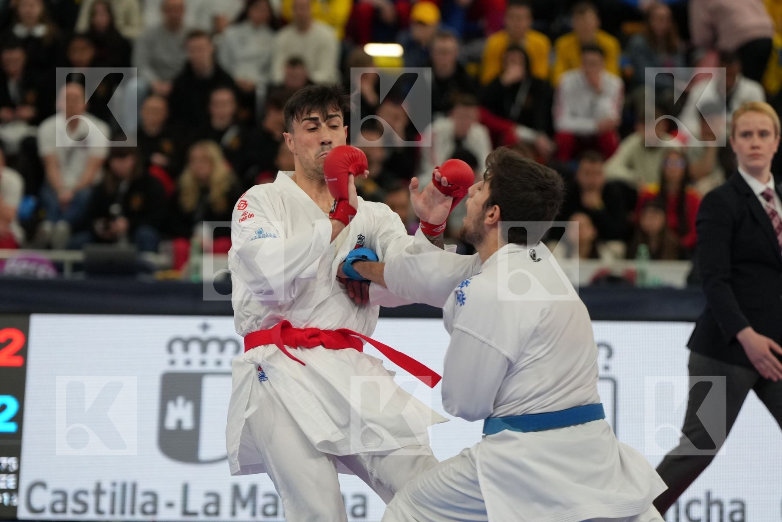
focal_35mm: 214
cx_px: 391
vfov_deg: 6.4
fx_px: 4648
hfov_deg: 9.6
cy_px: 261
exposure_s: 1/1000
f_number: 2.8
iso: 1600
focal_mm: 143
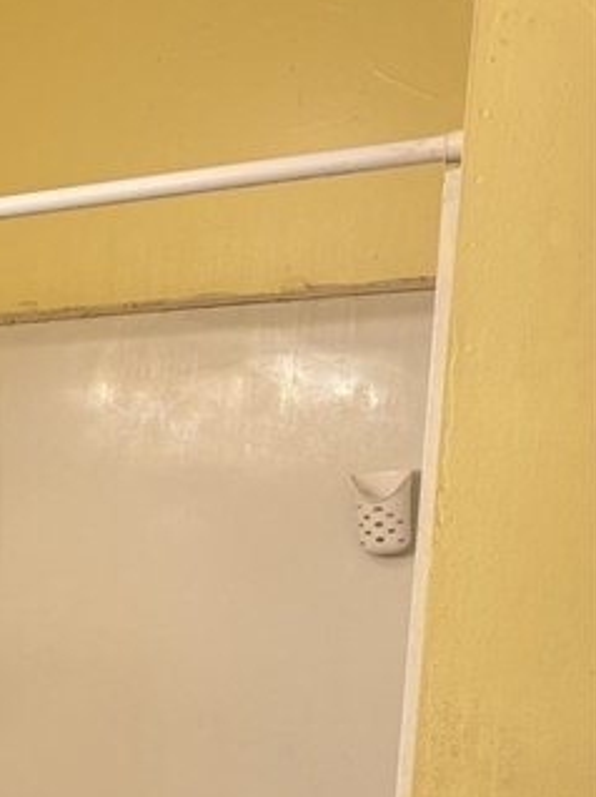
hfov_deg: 23.1
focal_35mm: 58
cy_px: 744
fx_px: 1333
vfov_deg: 31.4
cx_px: -123
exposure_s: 1/60
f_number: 1.78
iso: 160
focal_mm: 6.76
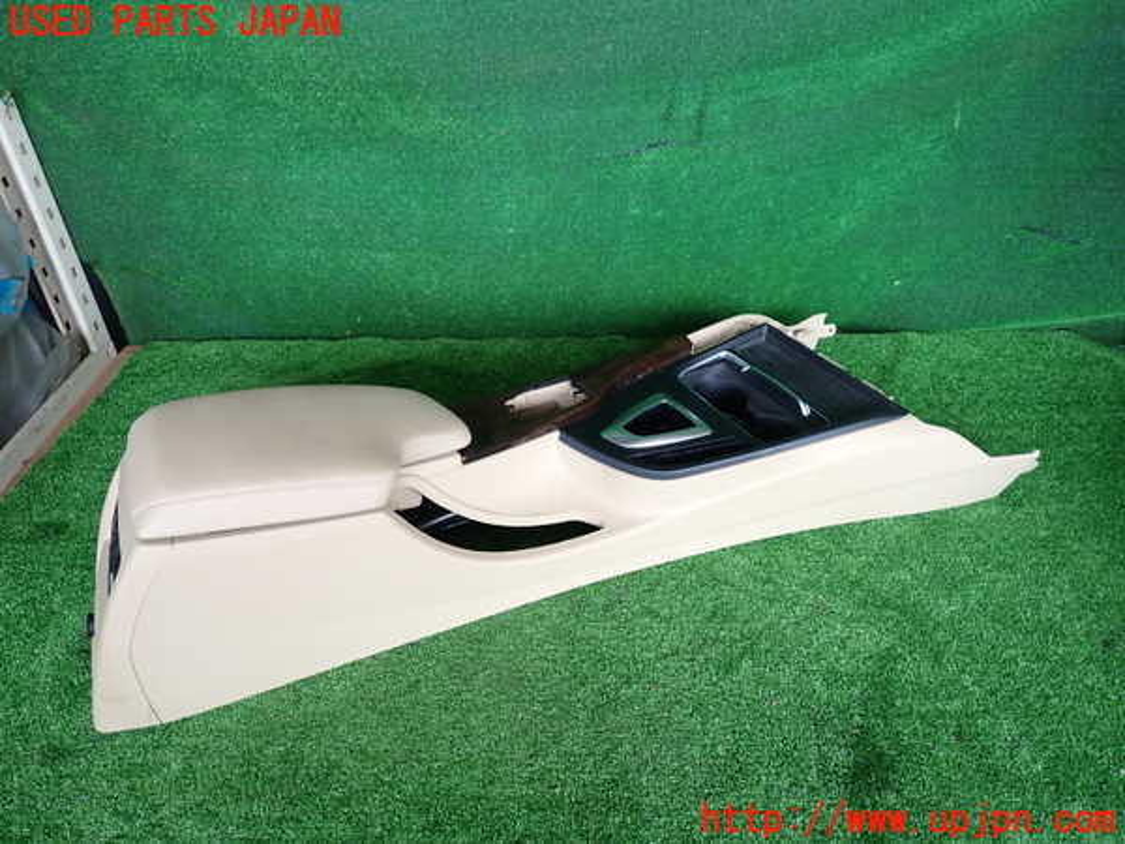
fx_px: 812
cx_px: 562
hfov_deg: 69.4
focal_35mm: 25
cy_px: 422
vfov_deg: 54.9
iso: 100
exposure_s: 1/160
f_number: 2
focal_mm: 4.5
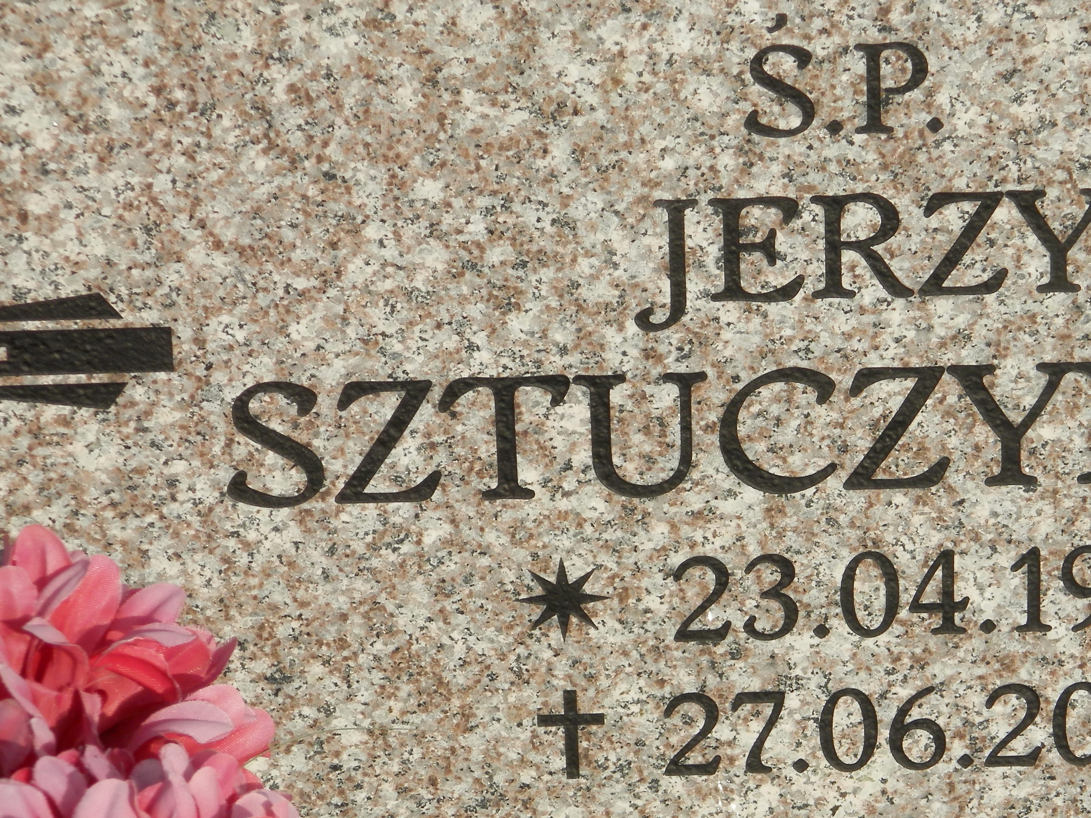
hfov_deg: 11.0
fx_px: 5642
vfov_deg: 8.3
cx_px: 840
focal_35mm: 179
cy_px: 483
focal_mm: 19
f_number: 4.5
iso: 80
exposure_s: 1/800
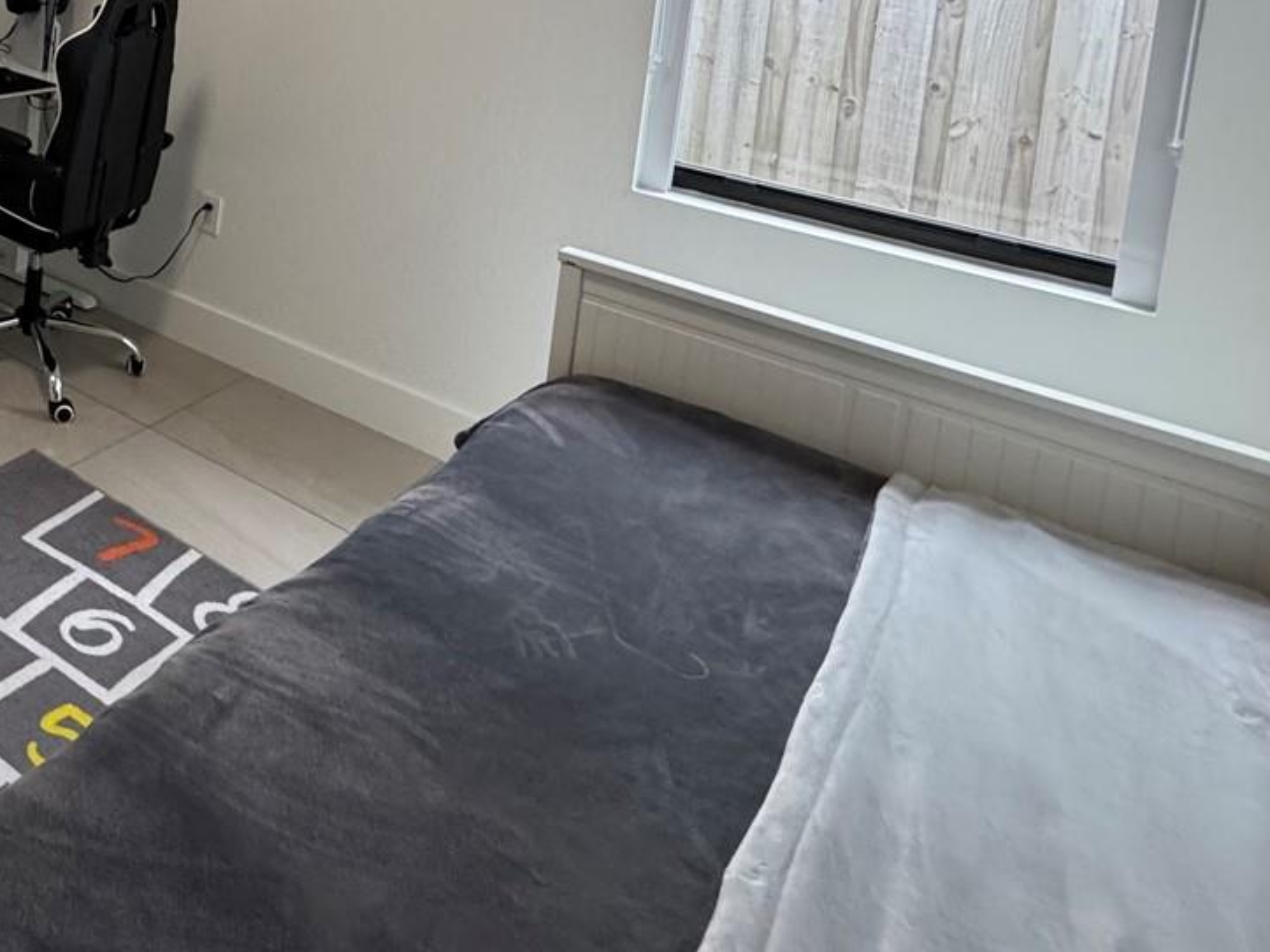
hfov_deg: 48.0
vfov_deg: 38.3
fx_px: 1137
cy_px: -74
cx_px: -5
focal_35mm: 31
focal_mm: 2.22
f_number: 2.2
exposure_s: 1/60
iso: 320
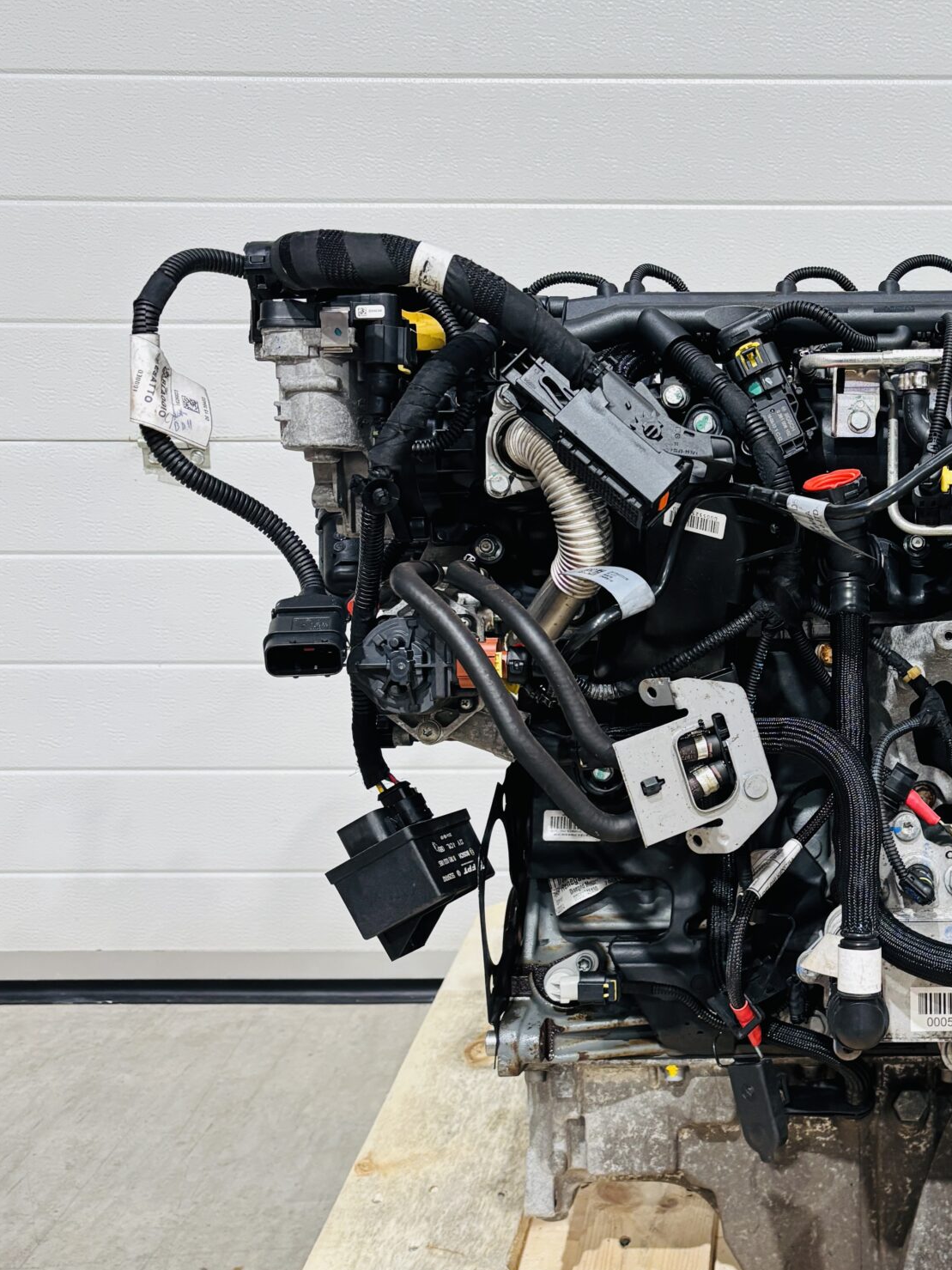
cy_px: 658
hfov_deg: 31.2
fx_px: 1650
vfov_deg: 42.1
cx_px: 794
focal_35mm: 45
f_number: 1.6
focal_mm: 5.96
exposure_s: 1/50
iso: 200
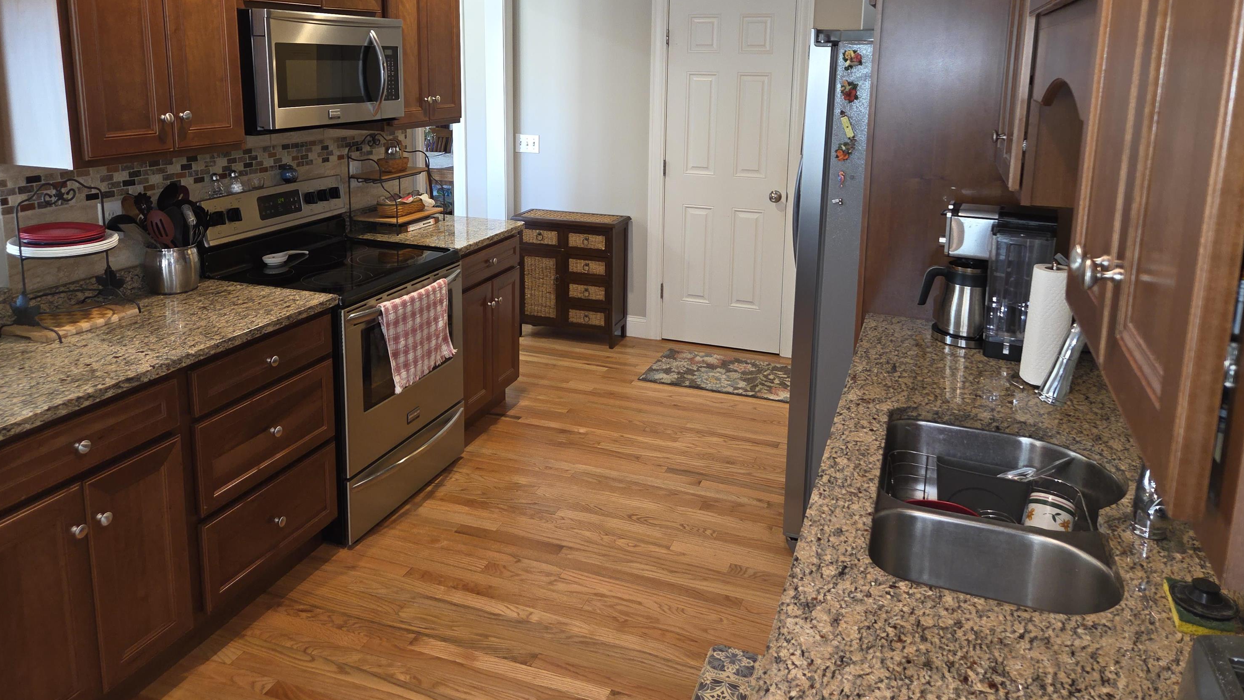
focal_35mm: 26
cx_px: 615
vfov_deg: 43.6
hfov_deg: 71.9
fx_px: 858
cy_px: 221
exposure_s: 1/30
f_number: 1.8
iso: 100
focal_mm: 5.4
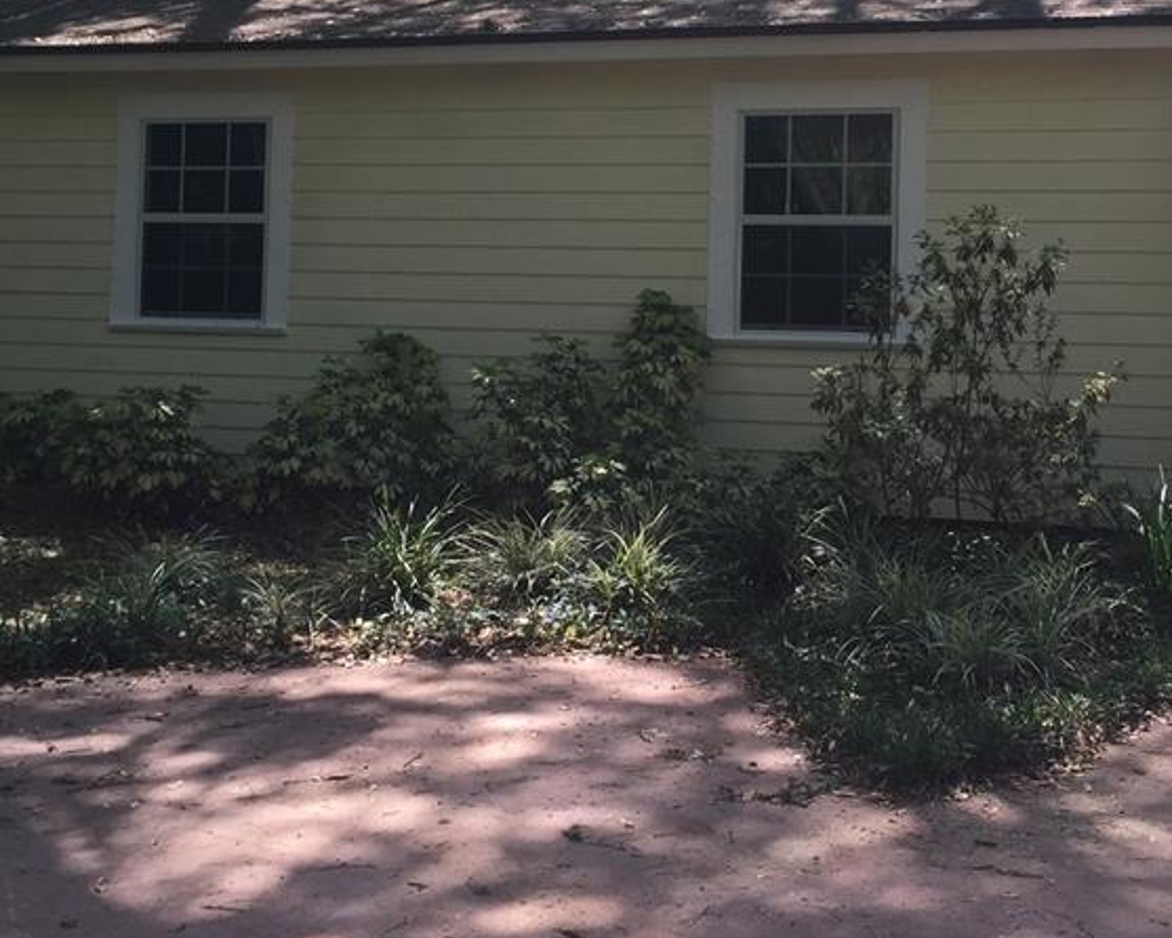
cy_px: 238
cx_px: 741
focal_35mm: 52
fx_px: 1804
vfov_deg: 28.7
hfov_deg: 35.8
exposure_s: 1/353
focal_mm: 4.15
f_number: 2.2
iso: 32
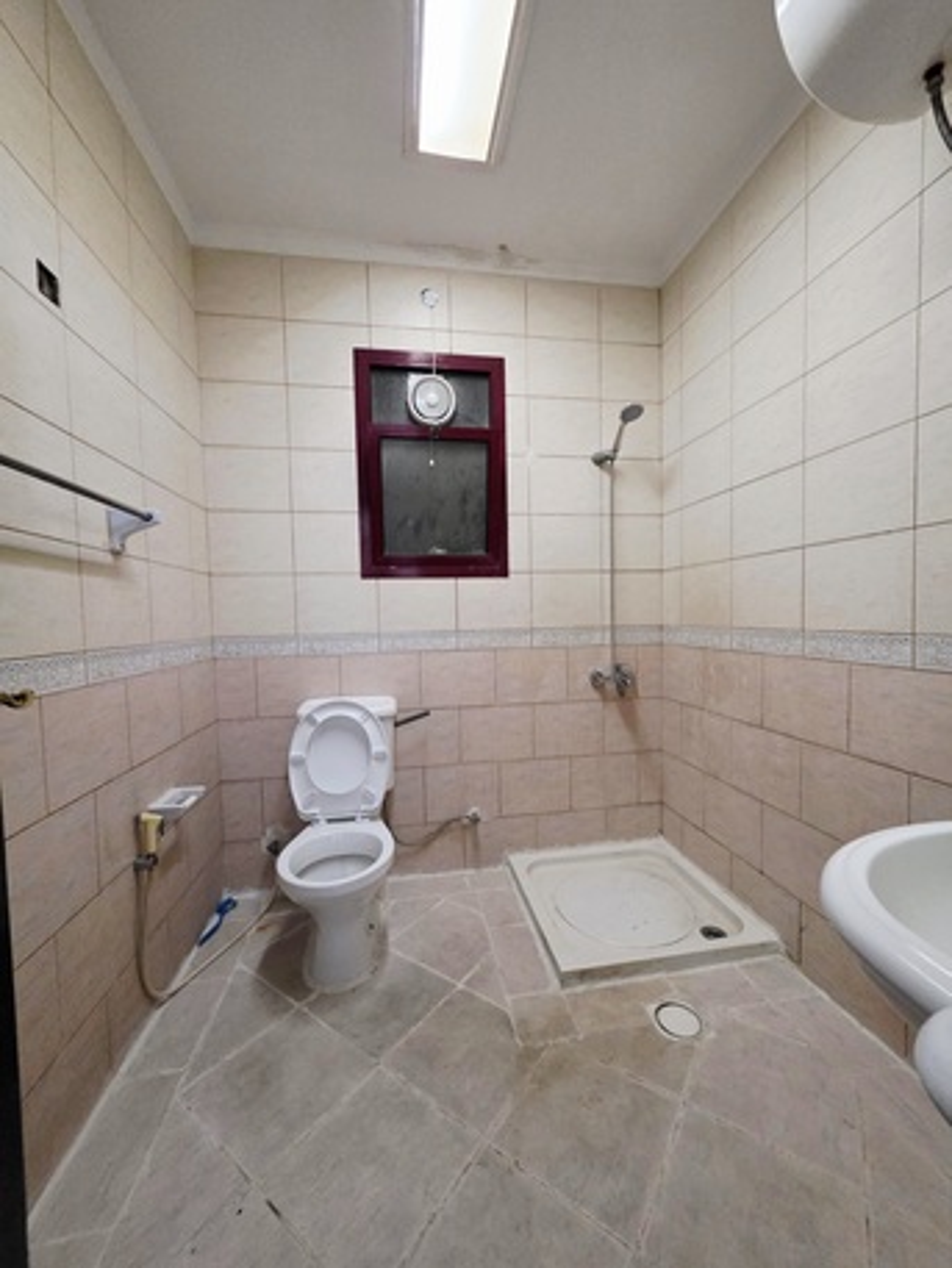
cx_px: 476
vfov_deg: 106.2
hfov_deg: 89.9
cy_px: 634
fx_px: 476
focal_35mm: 13
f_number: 1.9
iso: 800
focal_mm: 2.2
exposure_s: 1/50.3
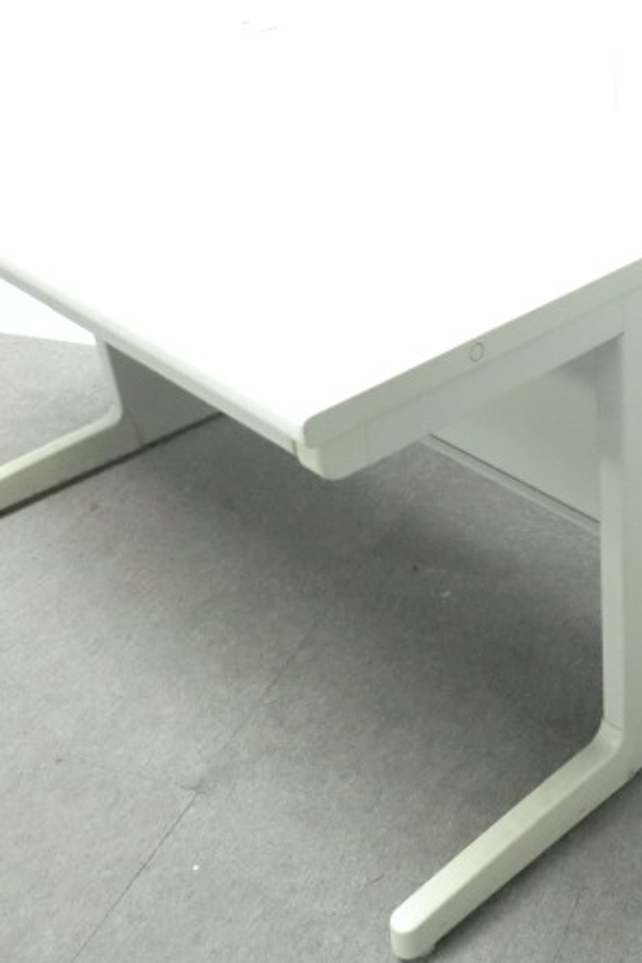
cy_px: 488
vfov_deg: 41.1
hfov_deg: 27.0
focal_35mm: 48
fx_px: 1284
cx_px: 590
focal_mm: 5.8
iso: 800
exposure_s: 1/20
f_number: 3.5
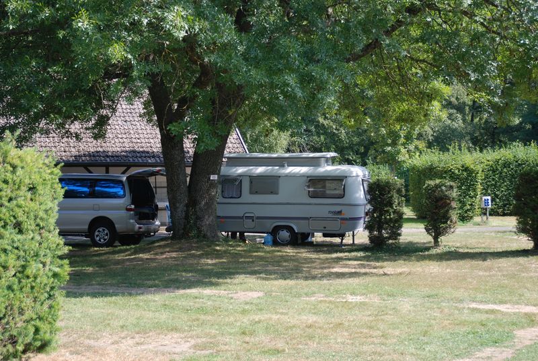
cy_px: 180
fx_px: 1168
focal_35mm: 78
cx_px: 269
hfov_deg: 25.9
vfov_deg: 17.6
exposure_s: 1/125
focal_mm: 52
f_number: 5.6
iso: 100
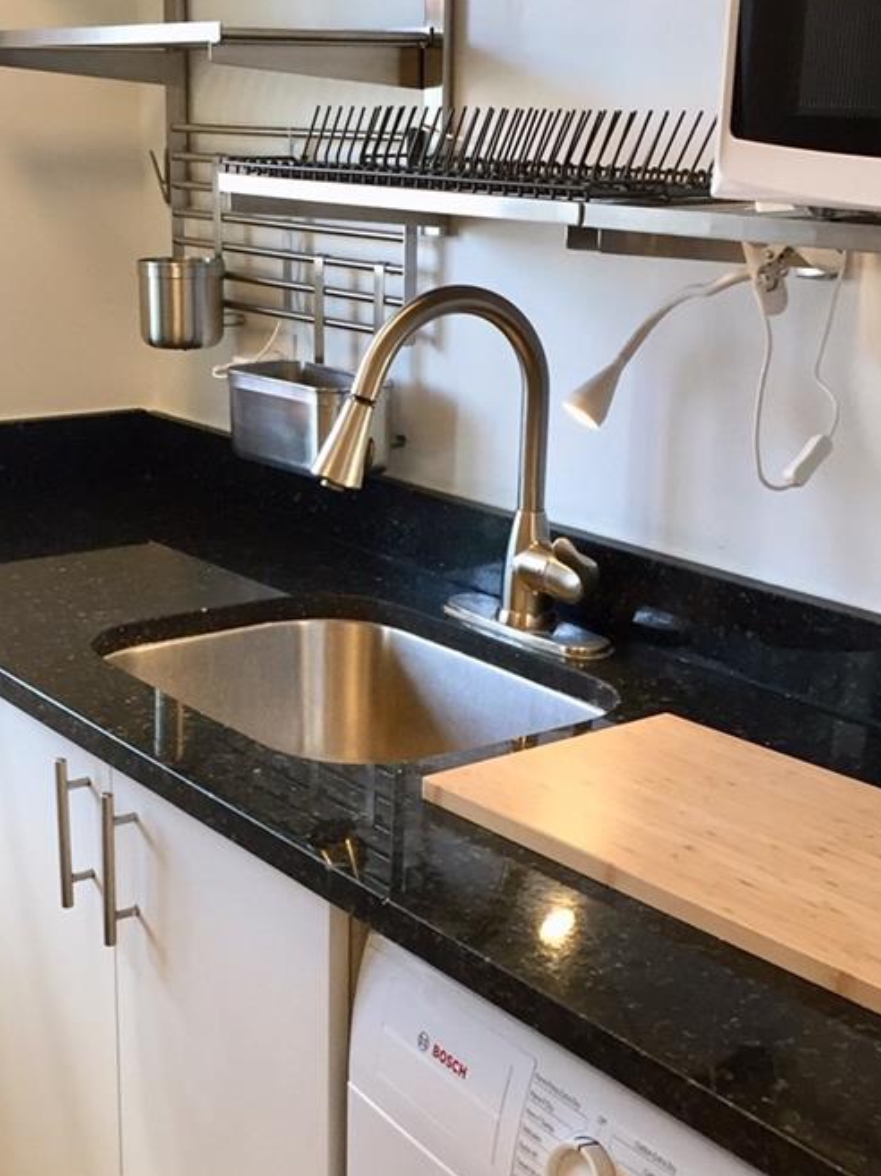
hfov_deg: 27.5
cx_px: 362
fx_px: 1800
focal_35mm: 53
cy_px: 607
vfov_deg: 36.2
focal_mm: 4.15
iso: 32
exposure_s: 1/30
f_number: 2.2
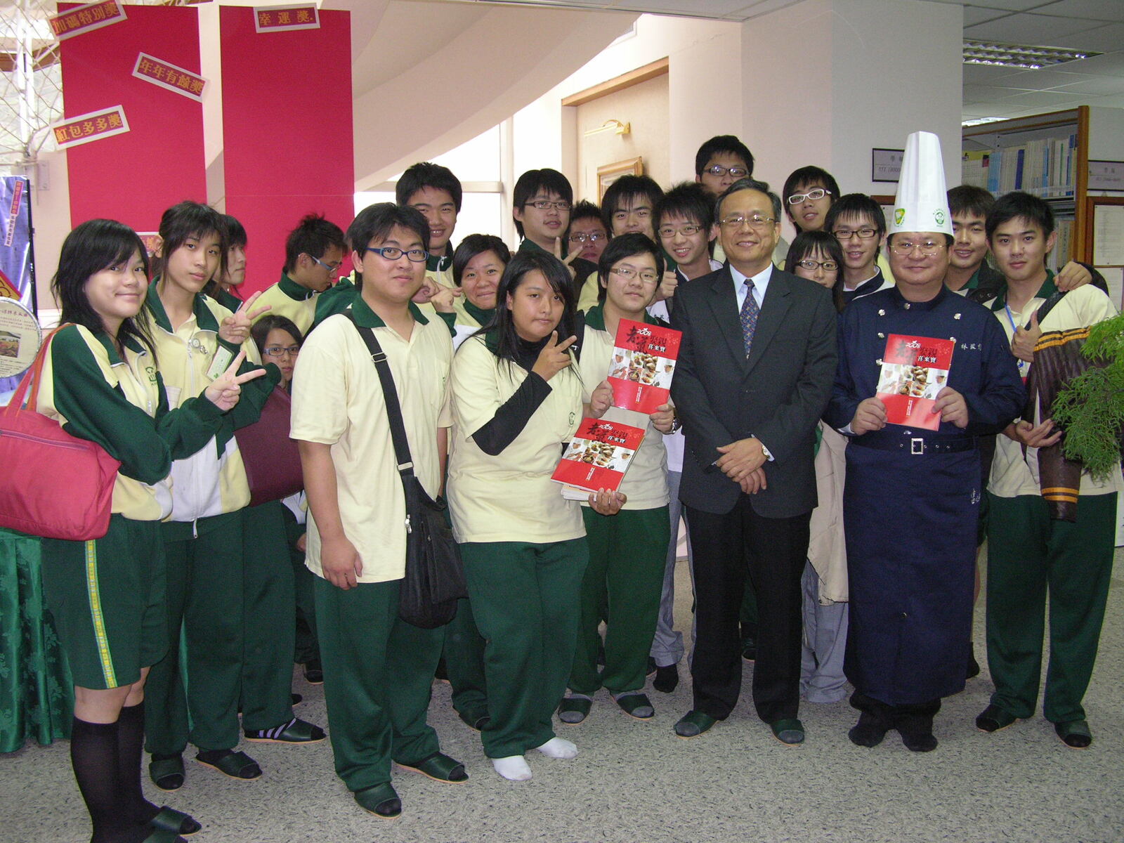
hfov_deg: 52.6
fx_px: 1136
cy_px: 422
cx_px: 562
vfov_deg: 40.7
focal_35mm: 35
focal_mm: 8.9
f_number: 2.8
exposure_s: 1/60.1
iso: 200
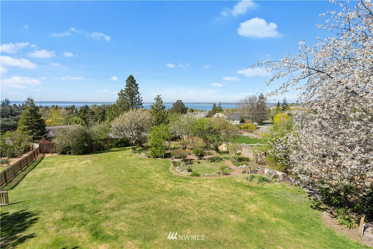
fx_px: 176
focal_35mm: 17
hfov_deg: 93.3
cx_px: 186
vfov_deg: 70.4
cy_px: 124
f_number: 11
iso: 100
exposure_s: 1/160
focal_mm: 17
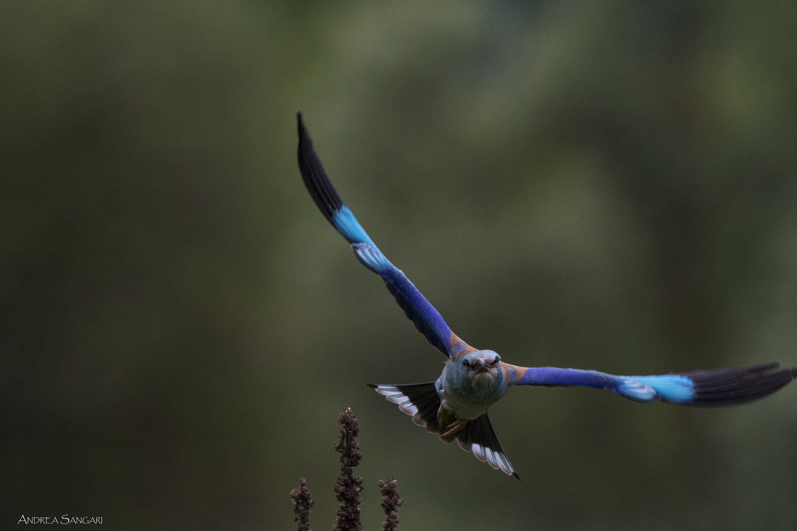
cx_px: 398
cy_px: 266
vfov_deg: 1.5
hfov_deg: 2.3
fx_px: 19923
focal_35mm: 900
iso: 1250
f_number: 8
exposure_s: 1/1250
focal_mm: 600
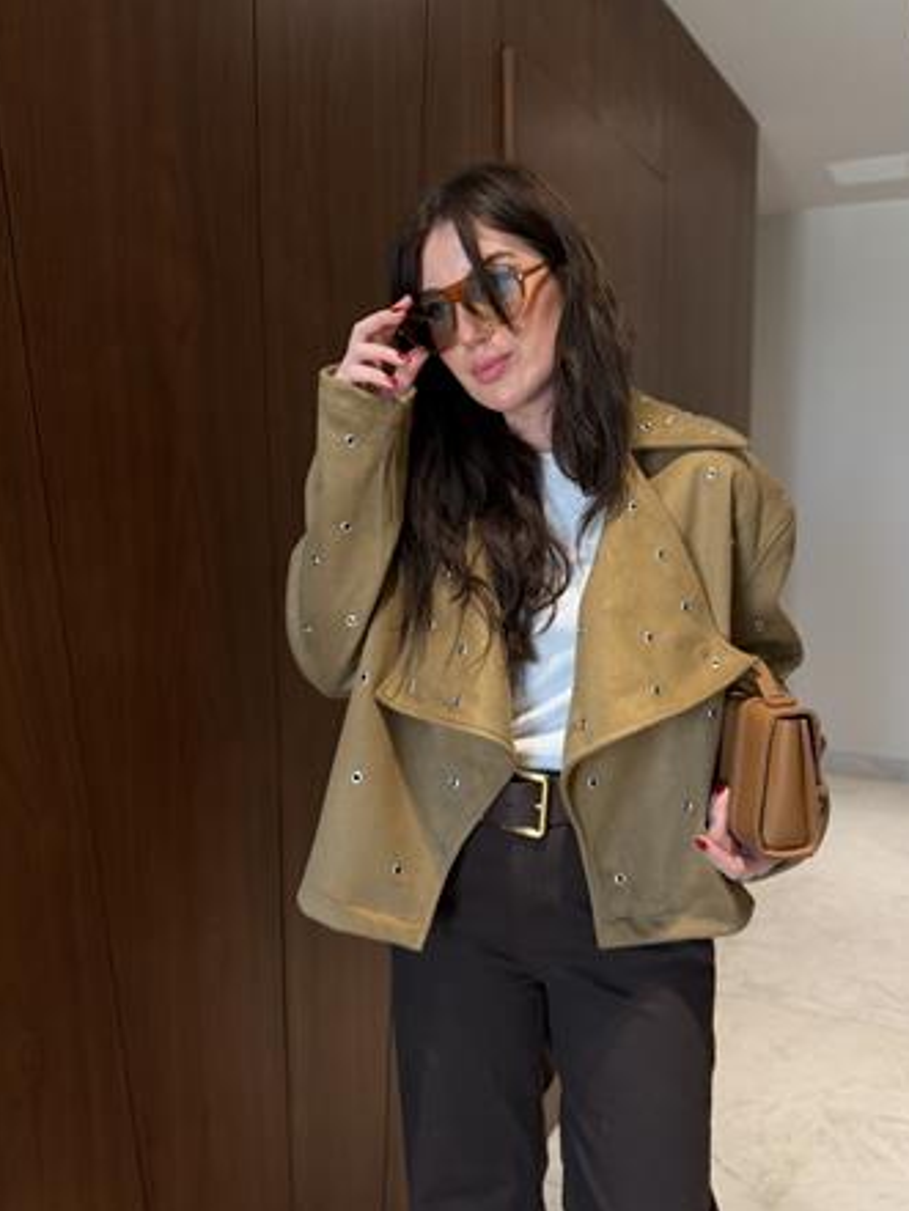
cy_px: 595
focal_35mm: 29
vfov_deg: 61.6
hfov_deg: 48.1
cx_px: 527
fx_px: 1015
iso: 200
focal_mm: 6.76
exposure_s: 1/50
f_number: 1.78
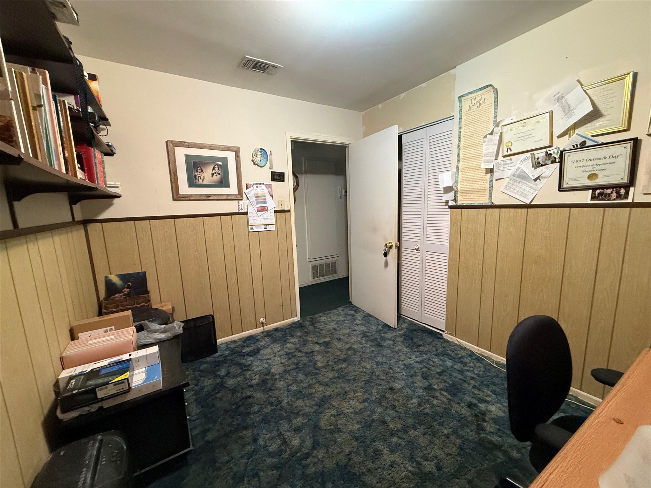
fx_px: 263
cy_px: 244
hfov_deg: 102.1
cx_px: 326
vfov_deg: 85.7
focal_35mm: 14
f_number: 2.2
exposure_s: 1/60
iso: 500
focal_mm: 2.22
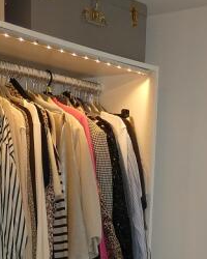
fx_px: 613
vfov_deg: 21.1
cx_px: 146
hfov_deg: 19.1
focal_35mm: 80
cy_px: 359
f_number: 2.8
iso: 80
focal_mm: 3.6
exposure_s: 1/60
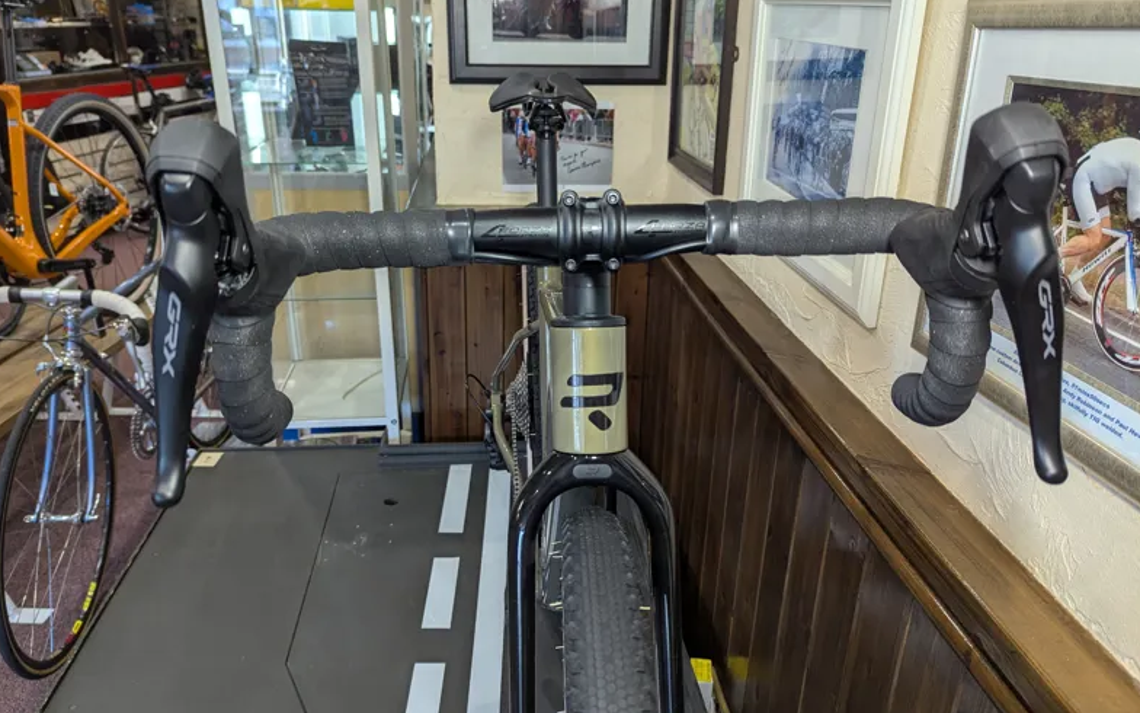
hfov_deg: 70.4
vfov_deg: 47.6
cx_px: 563
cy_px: 343
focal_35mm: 26
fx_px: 808
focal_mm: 6.81
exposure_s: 1/50
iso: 136
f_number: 1.85
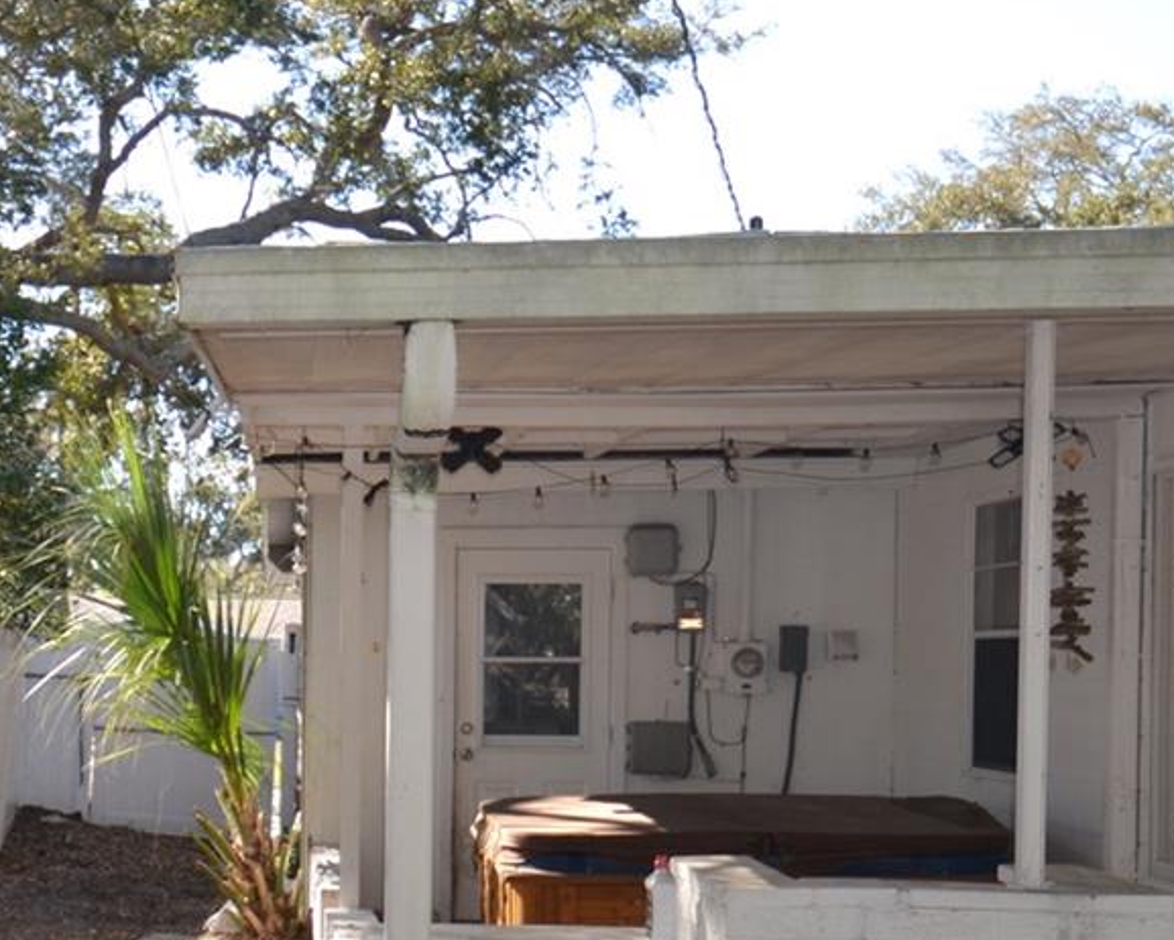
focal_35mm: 66
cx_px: -35
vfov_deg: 22.8
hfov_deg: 26.8
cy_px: 712
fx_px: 2304
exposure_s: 1/160
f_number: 4.2
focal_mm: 17
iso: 100
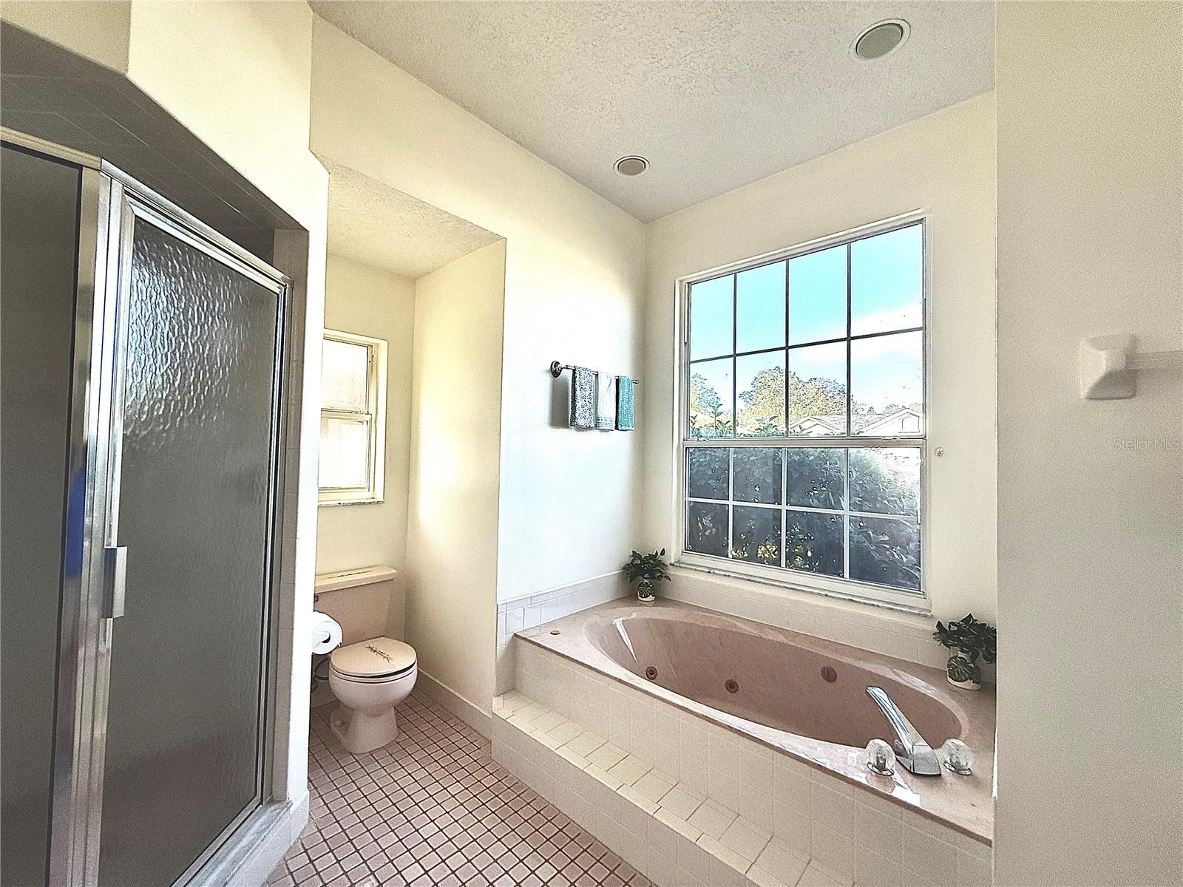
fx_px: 478
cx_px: 592
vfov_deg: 85.7
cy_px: 444
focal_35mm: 14
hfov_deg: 102.1
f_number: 2.2
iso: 64
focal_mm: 2.22
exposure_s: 1/333
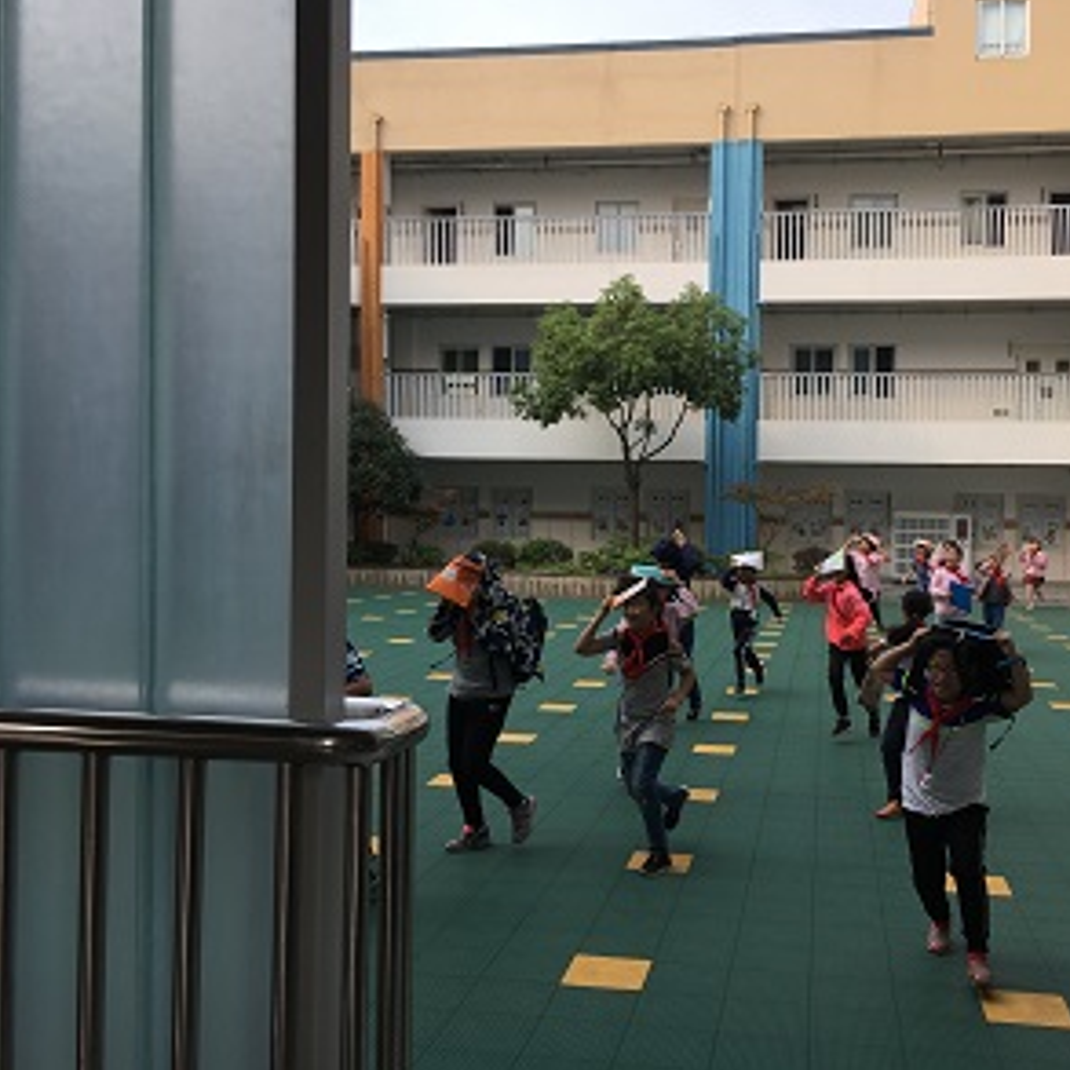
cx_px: 624
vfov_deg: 47.2
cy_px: 526
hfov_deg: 47.0
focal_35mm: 35
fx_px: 1224
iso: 25
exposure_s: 1/418
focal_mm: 4.15
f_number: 2.2
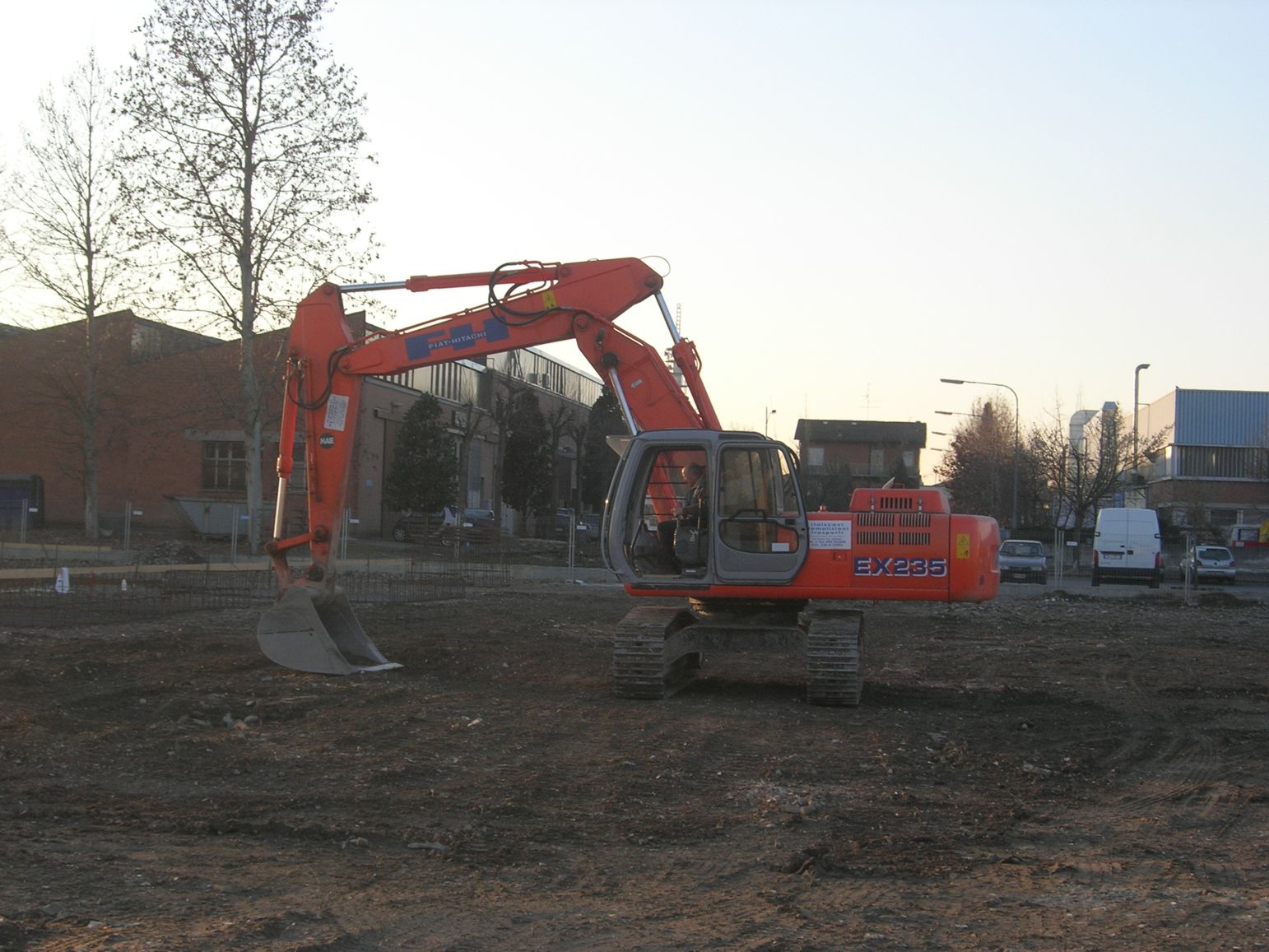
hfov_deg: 31.7
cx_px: 634
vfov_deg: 24.0
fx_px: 2237
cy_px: 476
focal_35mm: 61
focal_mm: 12.7
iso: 64
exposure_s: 1/118
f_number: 5.9
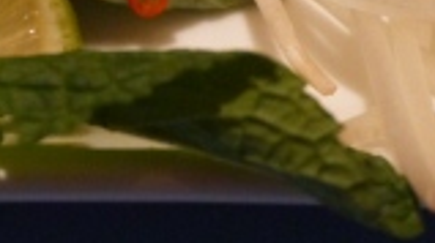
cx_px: 57
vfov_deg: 9.6
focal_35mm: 123
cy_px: -74
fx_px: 1417
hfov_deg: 17.2
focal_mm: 20
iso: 1600
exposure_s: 1/25
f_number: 4.4
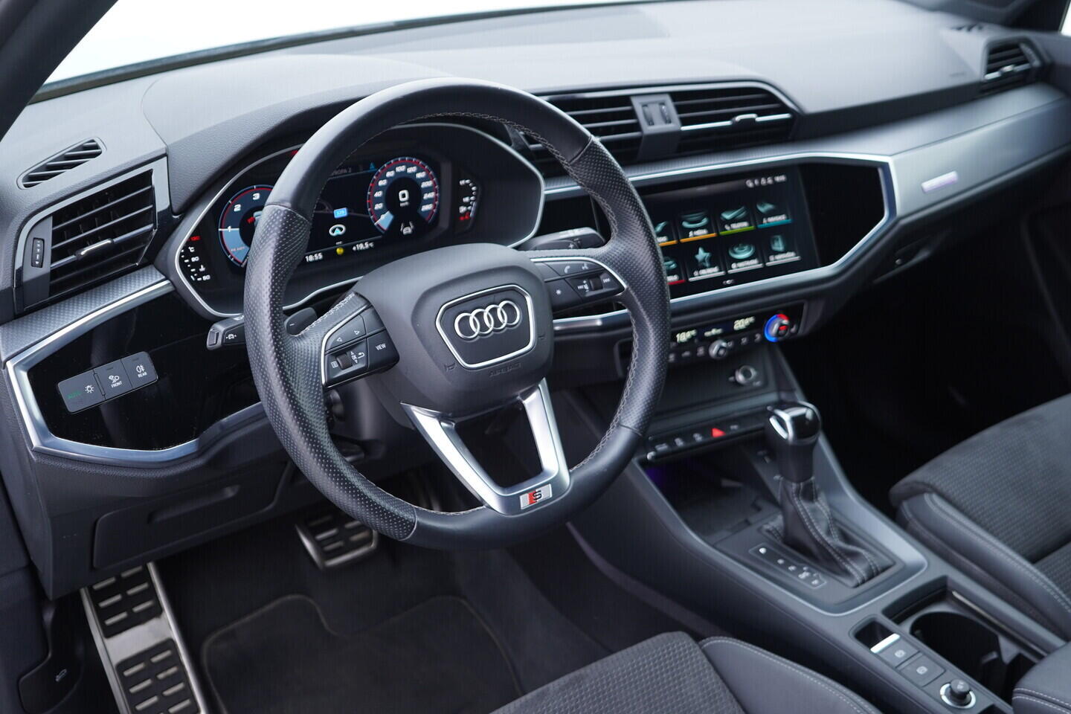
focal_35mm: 36
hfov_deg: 53.1
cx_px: 536
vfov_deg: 36.9
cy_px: 357
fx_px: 1071
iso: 200
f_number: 2.8
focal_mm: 24
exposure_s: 1/40
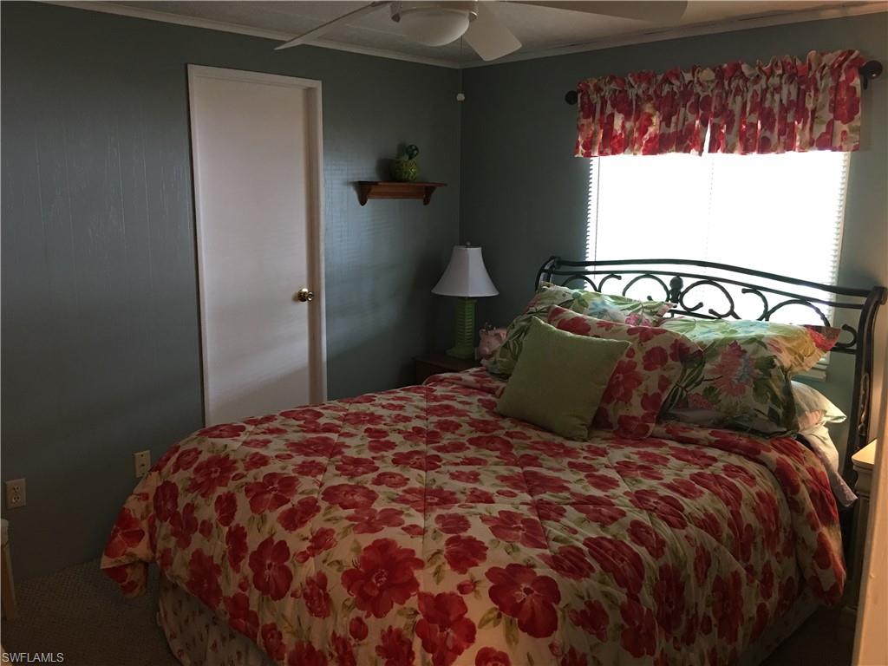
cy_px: 333
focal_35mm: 29
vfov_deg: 48.2
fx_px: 744
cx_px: 444
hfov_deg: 61.7
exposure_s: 1/15
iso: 80
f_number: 2.2
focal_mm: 4.15
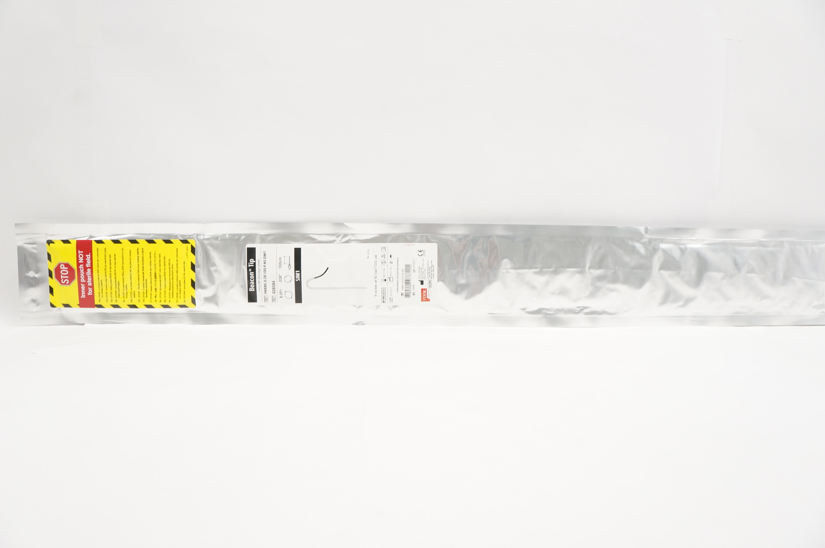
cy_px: 274
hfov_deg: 67.4
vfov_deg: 47.8
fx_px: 618
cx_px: 412
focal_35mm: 27
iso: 400
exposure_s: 1/30
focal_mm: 18
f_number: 8
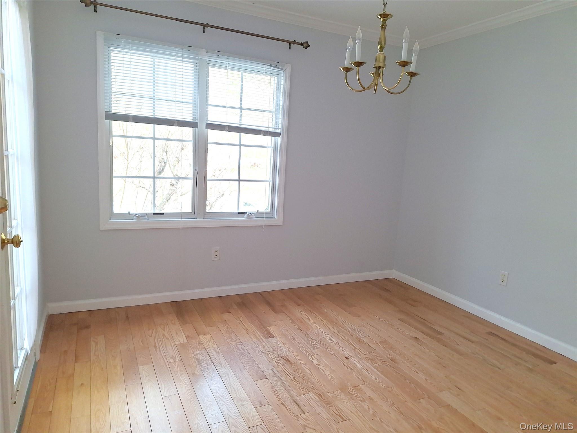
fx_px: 383
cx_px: 288
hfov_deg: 73.9
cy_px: 216
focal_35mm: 23
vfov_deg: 58.9
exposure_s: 1/221
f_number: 1.8
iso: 40
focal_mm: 5.54
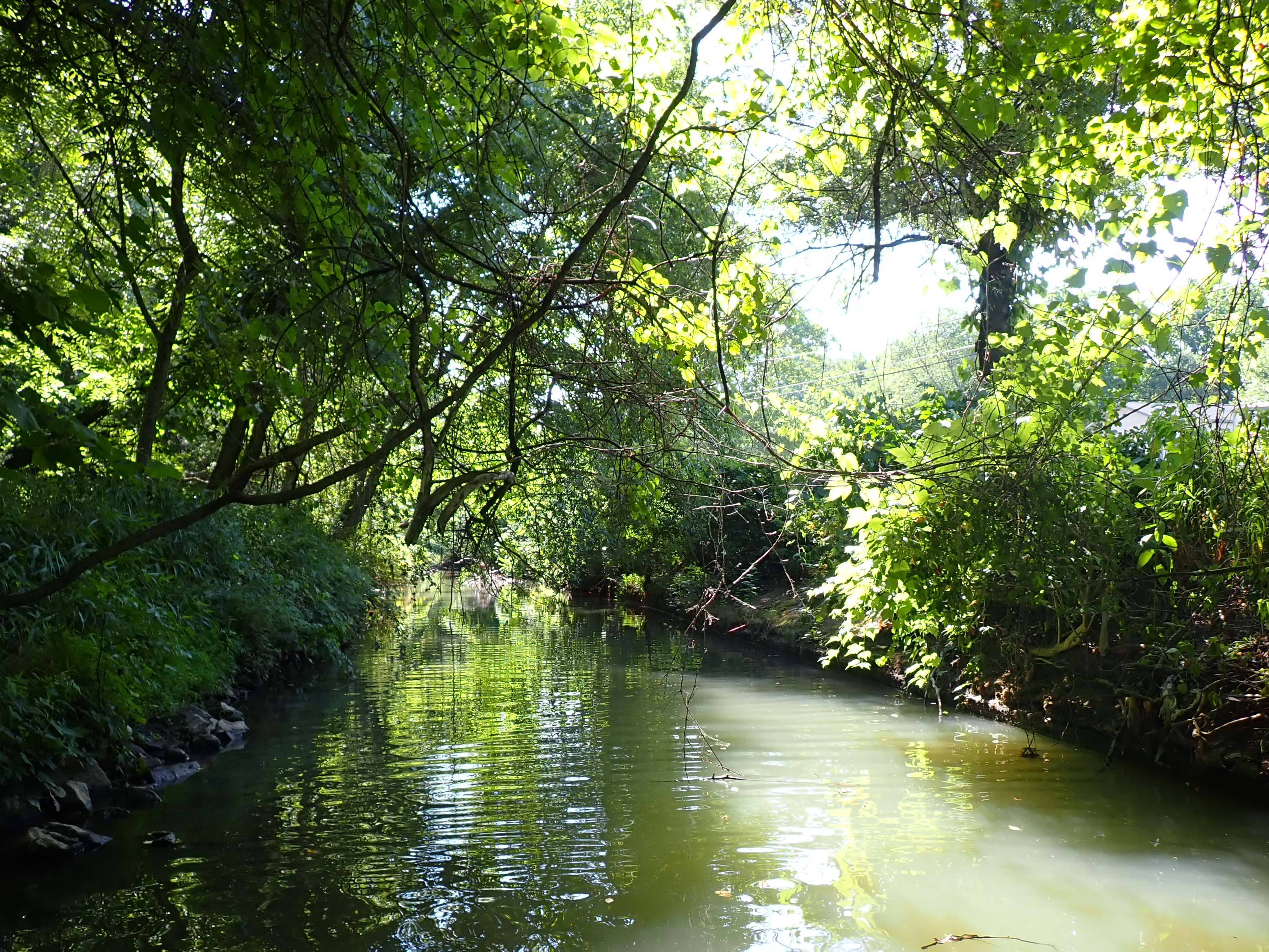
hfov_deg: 56.8
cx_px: 669
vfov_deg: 43.8
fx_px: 1173
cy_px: 601
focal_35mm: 32
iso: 100
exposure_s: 1/160
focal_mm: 4.5
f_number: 2.8
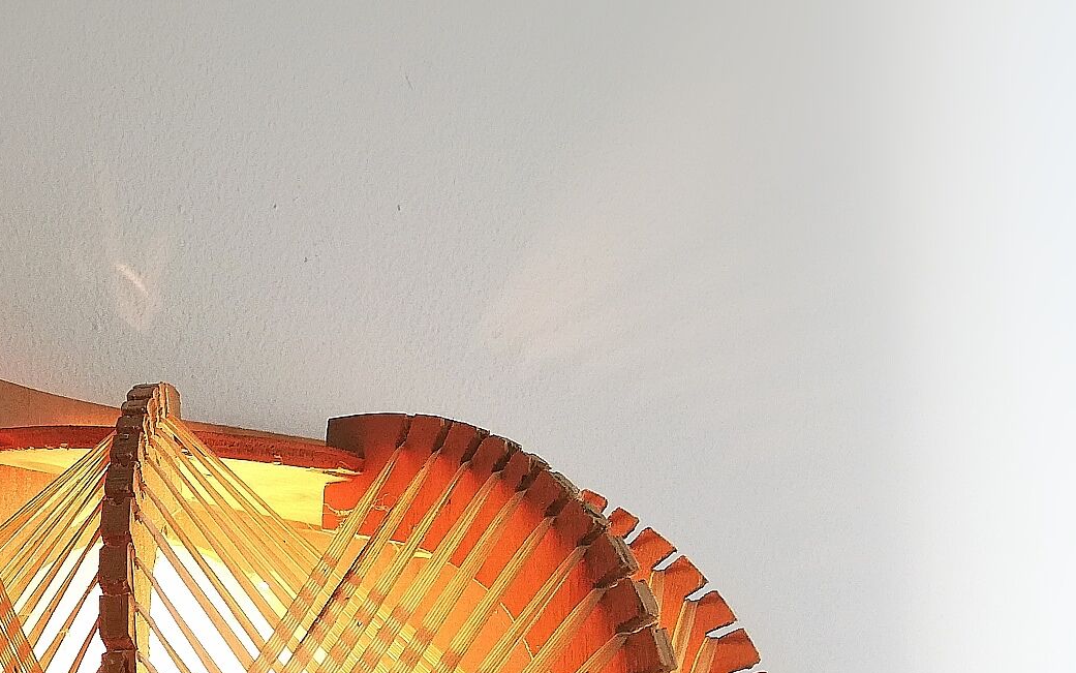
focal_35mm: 61
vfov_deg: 20.4
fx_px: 1789
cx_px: -56
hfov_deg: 30.5
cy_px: 728
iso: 80
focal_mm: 3.81
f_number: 2.2
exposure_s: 1/100
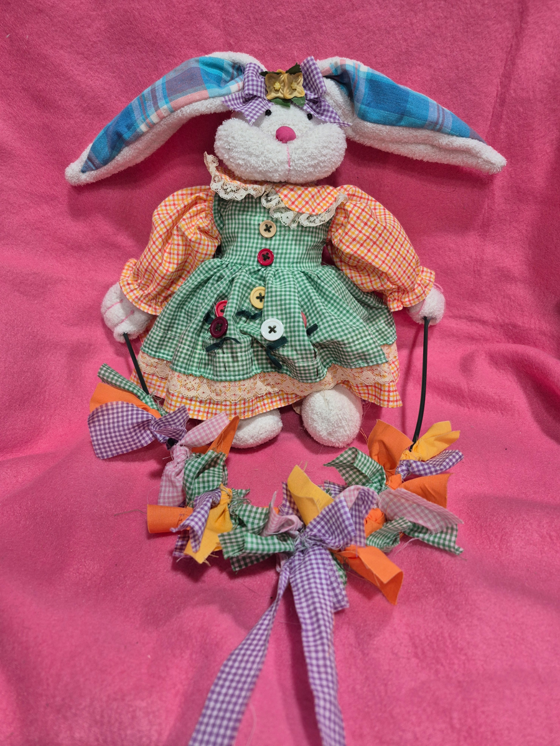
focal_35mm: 23
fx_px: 496
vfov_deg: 73.9
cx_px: 280
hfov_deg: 58.9
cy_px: 373
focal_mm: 5.4
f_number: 1.8
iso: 64
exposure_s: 1/120
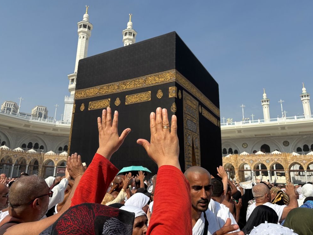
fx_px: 244
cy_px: 117
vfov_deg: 51.4
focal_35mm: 27
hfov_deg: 65.3
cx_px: 154
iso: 50
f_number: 1.6
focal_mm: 5.96
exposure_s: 1/7813
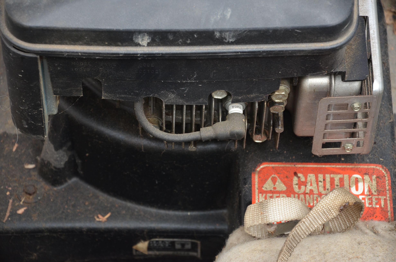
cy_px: 131
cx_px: 198
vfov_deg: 8.7
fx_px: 1729
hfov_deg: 13.1
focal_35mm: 158
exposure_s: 1/100
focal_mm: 105
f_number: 5.6
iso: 400
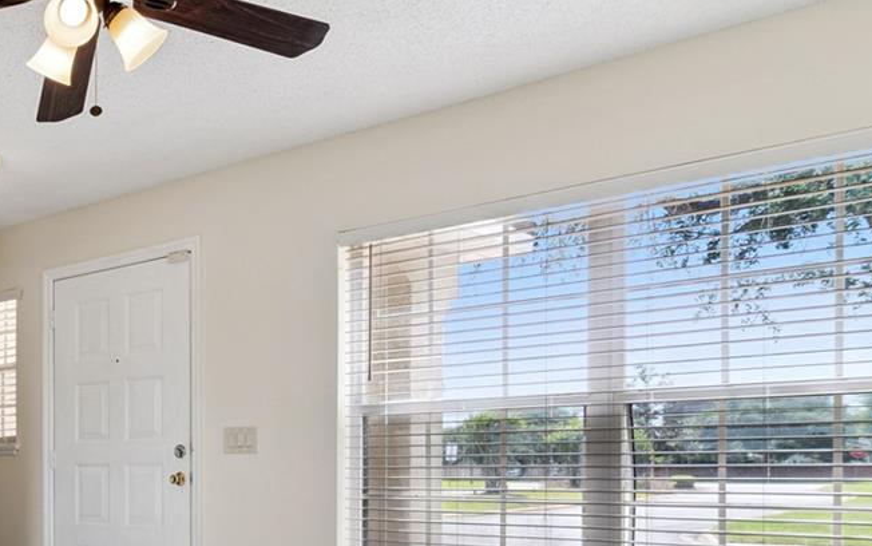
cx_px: -72
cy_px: 457
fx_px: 951
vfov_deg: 31.0
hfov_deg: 40.5
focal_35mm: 40
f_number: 9
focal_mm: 16
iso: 125
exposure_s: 1/60
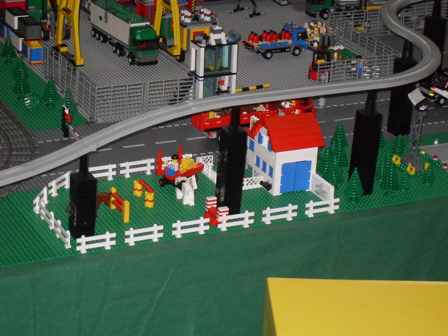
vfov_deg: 13.3
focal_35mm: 111
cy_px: 168
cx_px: 224
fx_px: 1437
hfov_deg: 17.7
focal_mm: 18.1
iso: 400
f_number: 5.2
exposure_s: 1/90
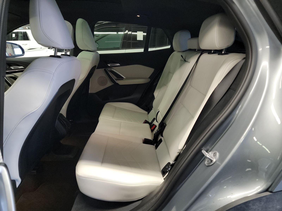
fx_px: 196
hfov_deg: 71.6
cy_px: 106
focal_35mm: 24
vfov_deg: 56.8
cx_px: 141
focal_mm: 6.7
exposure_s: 1/59
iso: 1006
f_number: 1.8
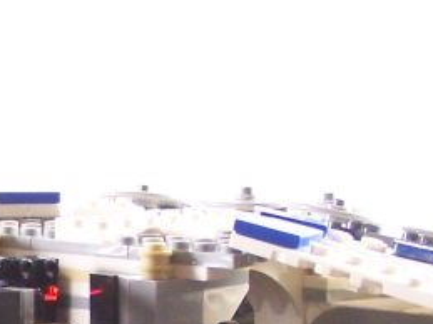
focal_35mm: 233
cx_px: -109
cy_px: 439
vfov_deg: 6.3
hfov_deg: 8.4
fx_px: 2913
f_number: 3.1
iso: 200
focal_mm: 9.8
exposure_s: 1/20
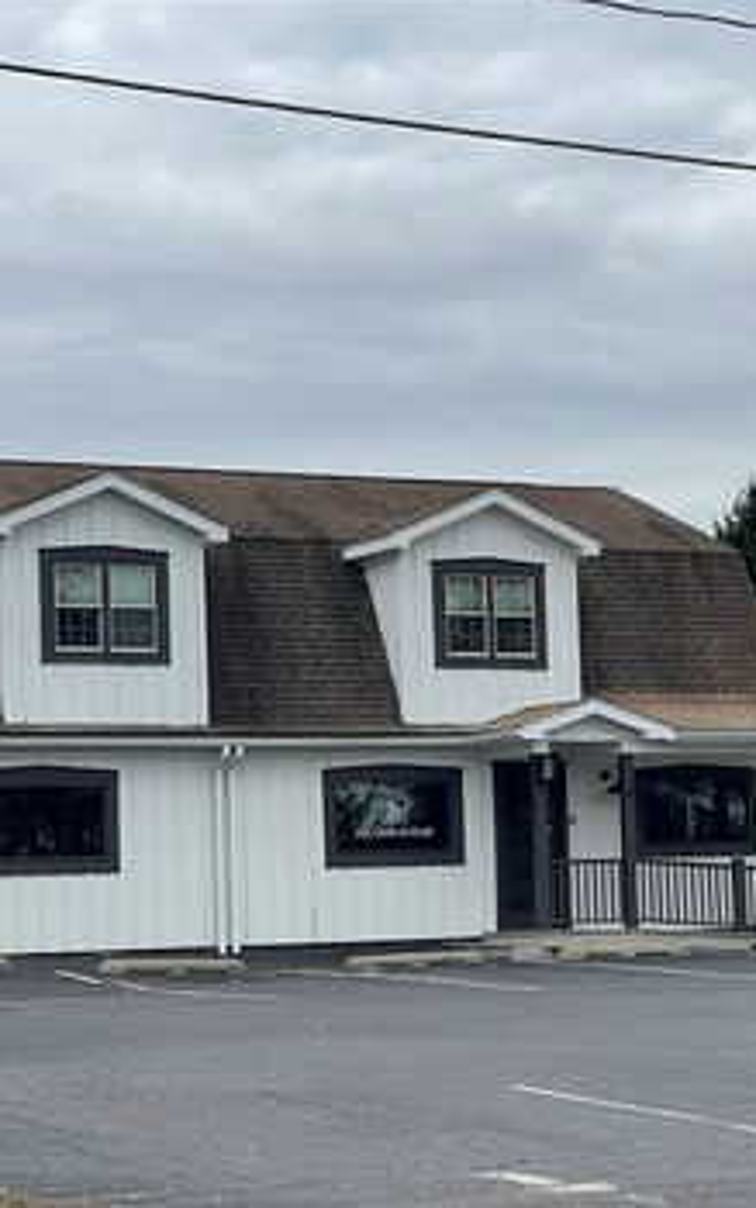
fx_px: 3195
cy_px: 644
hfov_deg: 13.5
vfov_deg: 21.4
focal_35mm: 97
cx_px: 421
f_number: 2.2
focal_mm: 7.5
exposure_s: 1/561
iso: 20
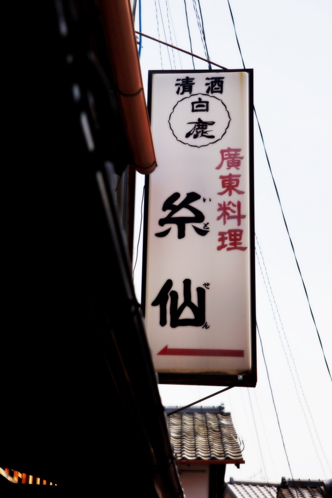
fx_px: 1038
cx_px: 166
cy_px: 249
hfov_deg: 18.2
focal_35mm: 75
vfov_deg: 27.0
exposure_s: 1/1000
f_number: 5
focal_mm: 50
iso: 100
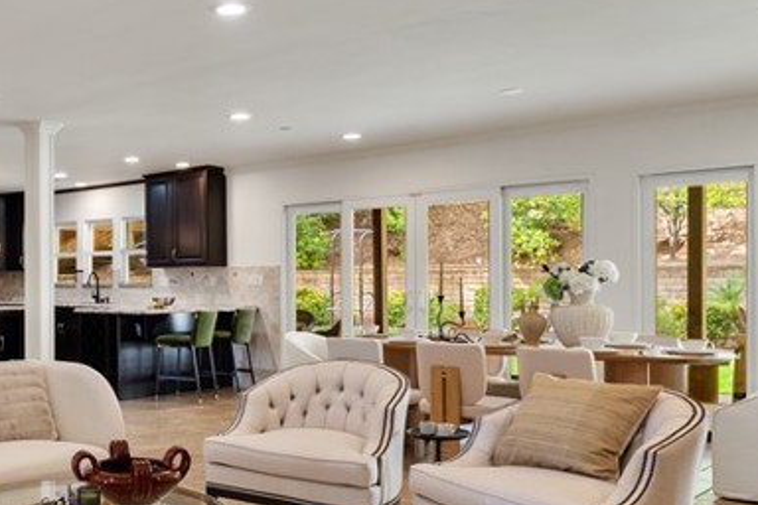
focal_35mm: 40
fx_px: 842
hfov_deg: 43.8
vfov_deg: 33.4
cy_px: 285
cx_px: 61
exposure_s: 1/8
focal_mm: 15
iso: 800
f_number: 6.7
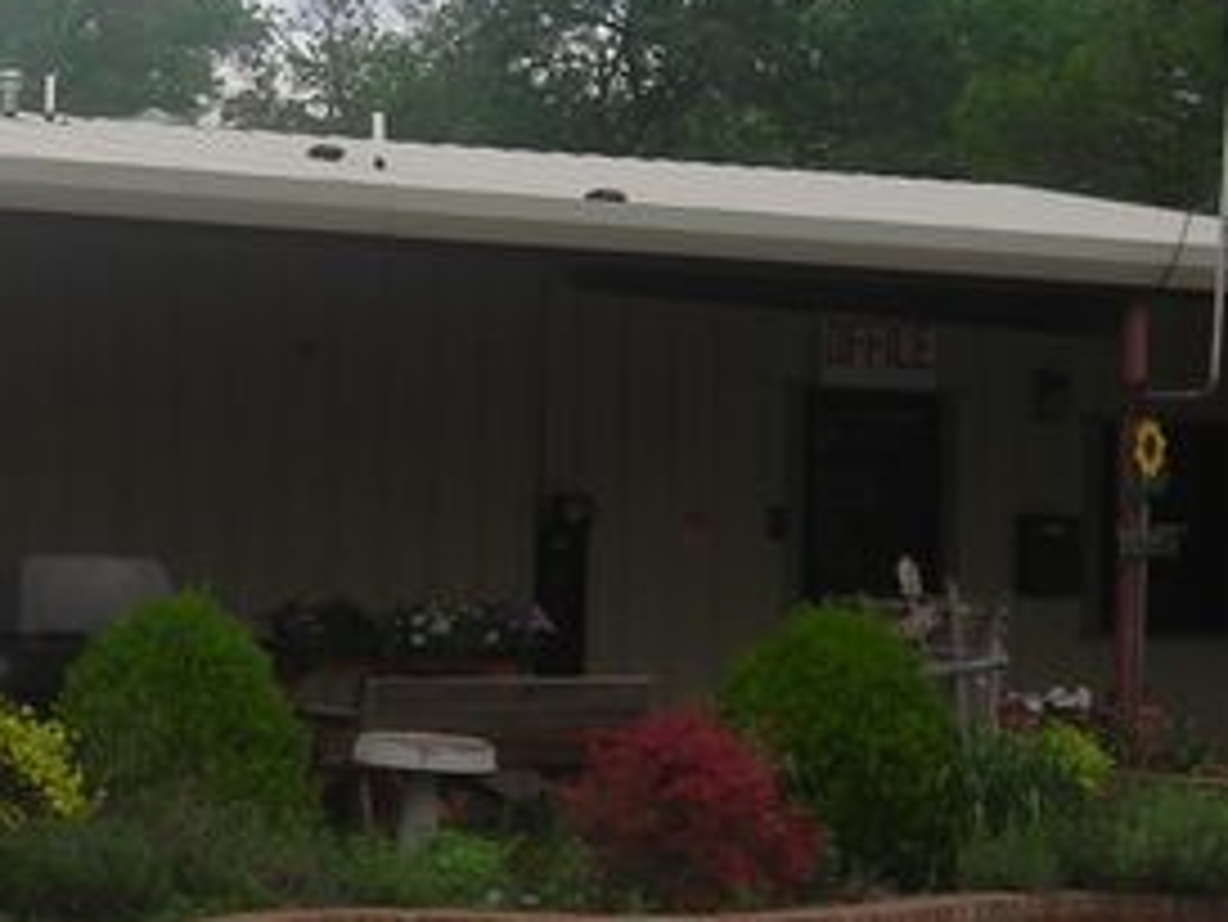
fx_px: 4259
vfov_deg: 12.3
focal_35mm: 120
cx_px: -252
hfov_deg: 15.8
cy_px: 351
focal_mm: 6.8
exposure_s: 1/232
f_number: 3.3
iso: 50
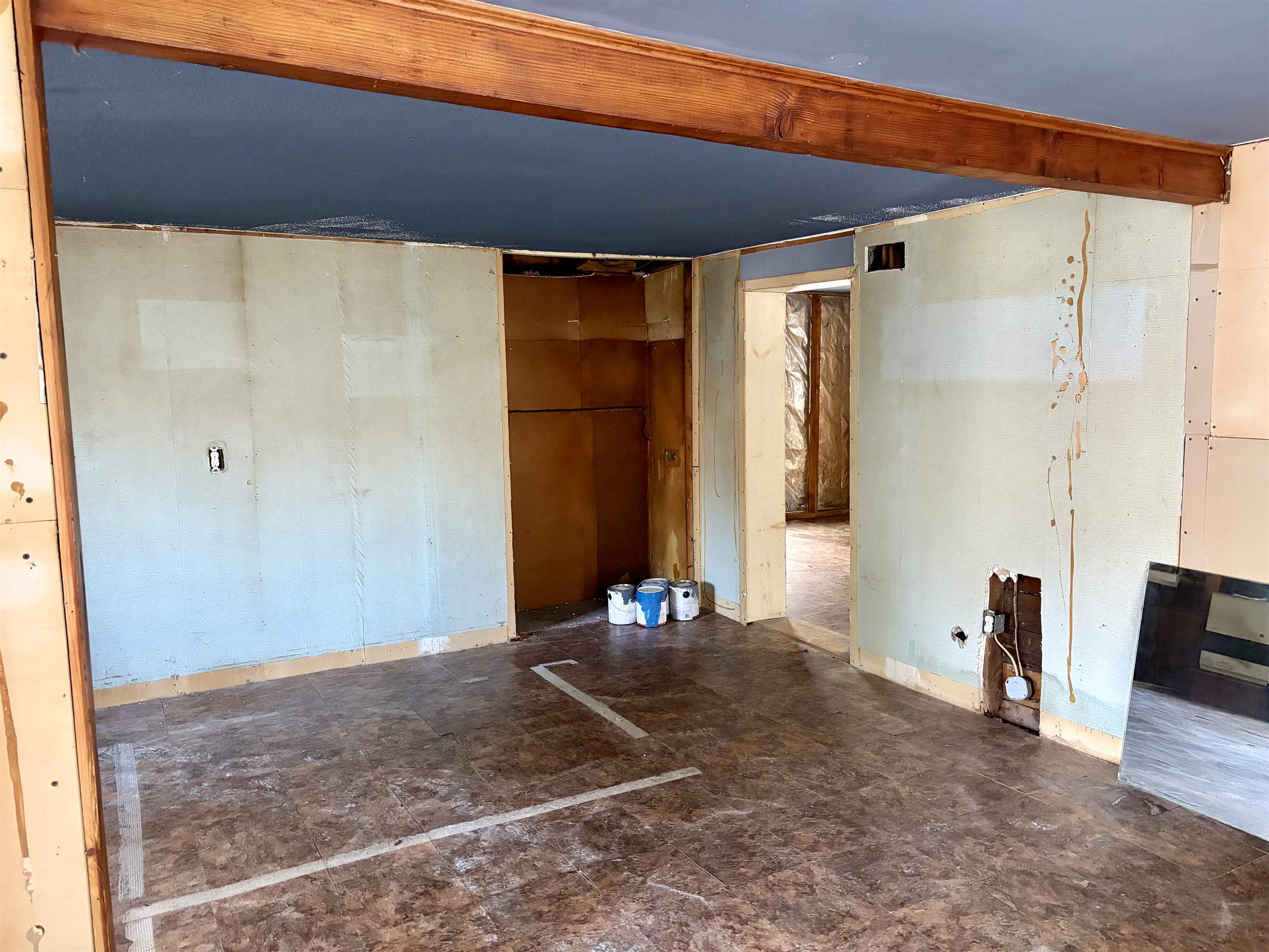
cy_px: 476
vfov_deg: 53.1
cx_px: 634
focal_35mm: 26
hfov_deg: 67.3
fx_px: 953
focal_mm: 5.96
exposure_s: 1/40
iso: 640
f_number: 1.6
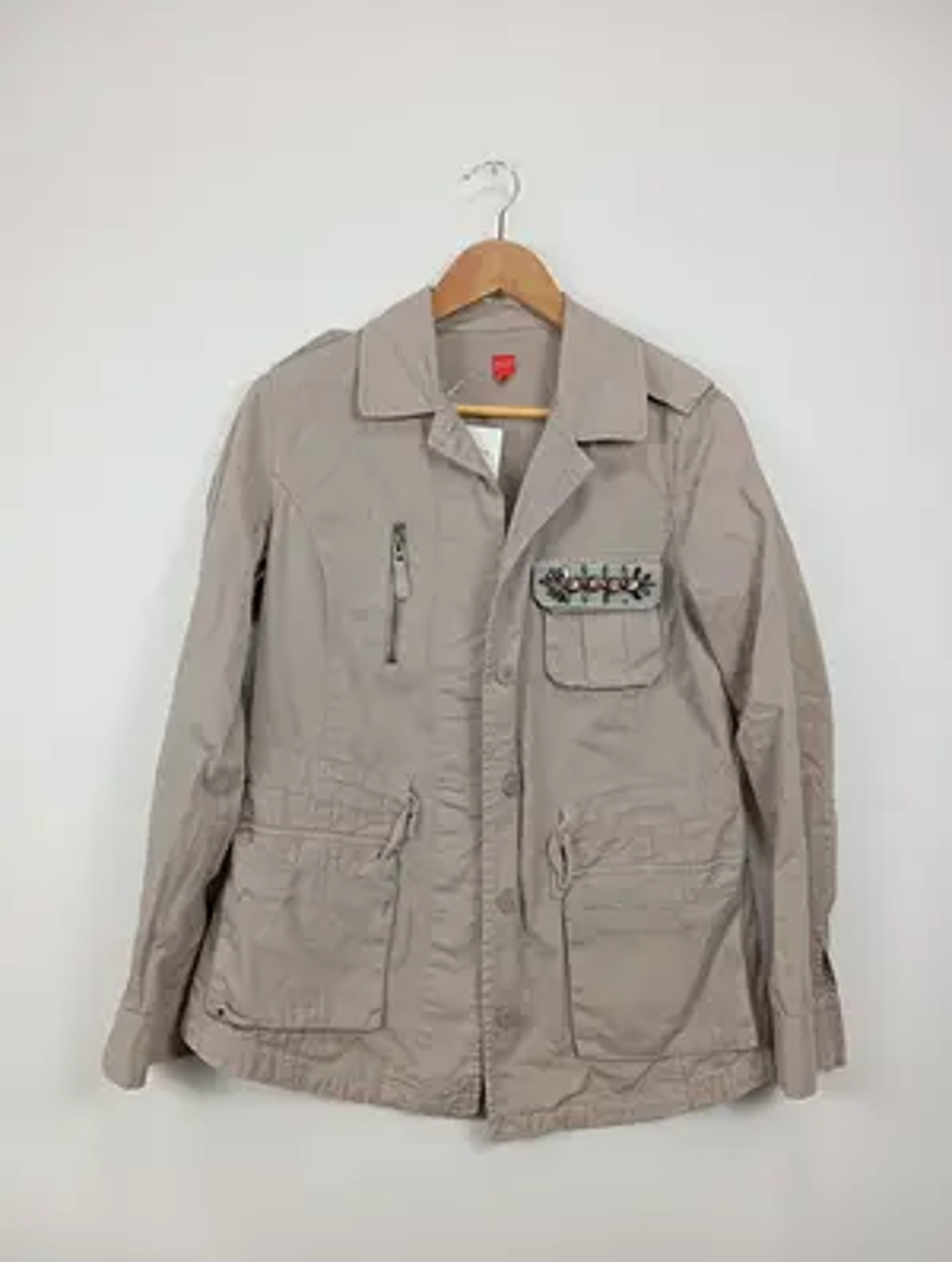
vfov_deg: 63.4
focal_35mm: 28
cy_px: 631
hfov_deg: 49.9
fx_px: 1023
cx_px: 476
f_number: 1.8
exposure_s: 1/100
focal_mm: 4.22
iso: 89
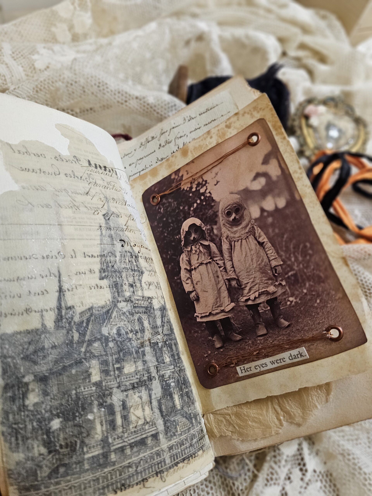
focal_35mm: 23
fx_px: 330
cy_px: 248
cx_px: 186
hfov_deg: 58.9
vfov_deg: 73.9
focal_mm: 6.3
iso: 320
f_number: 1.7
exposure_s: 1/30.8
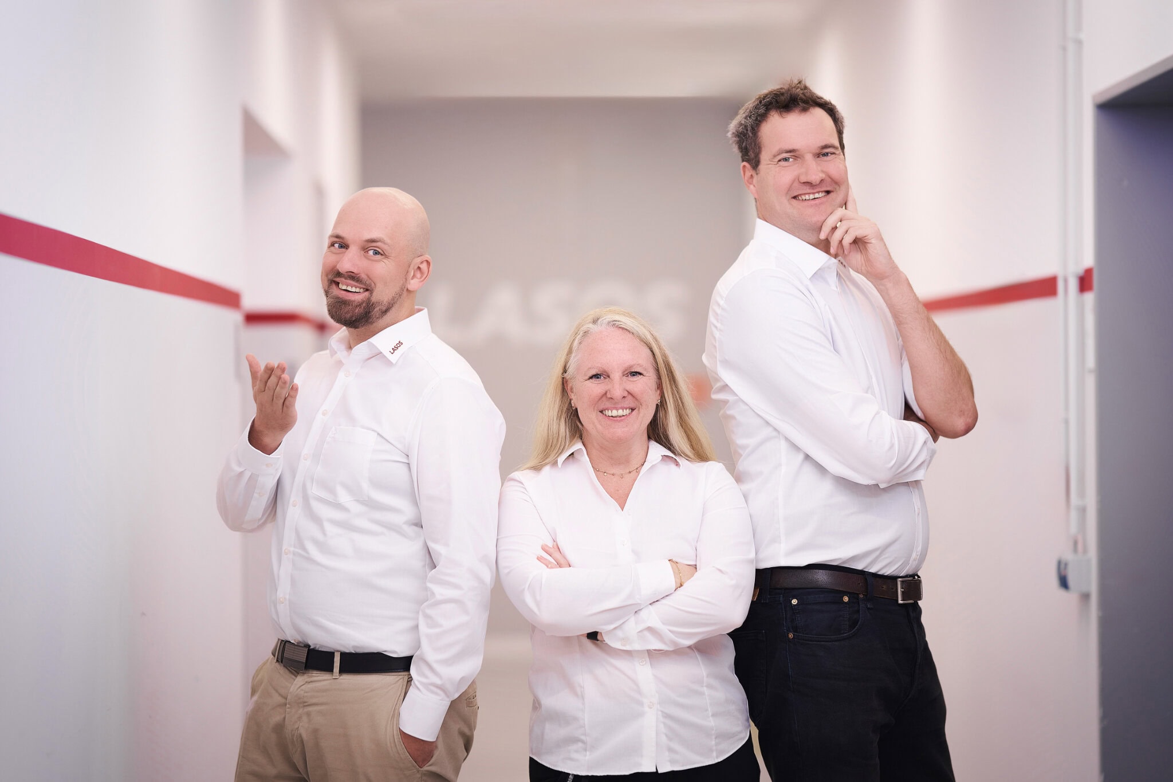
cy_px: 391
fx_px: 2769
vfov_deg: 16.1
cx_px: 586
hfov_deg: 23.9
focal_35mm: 85
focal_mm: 85
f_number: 1.4
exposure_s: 1/125
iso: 200
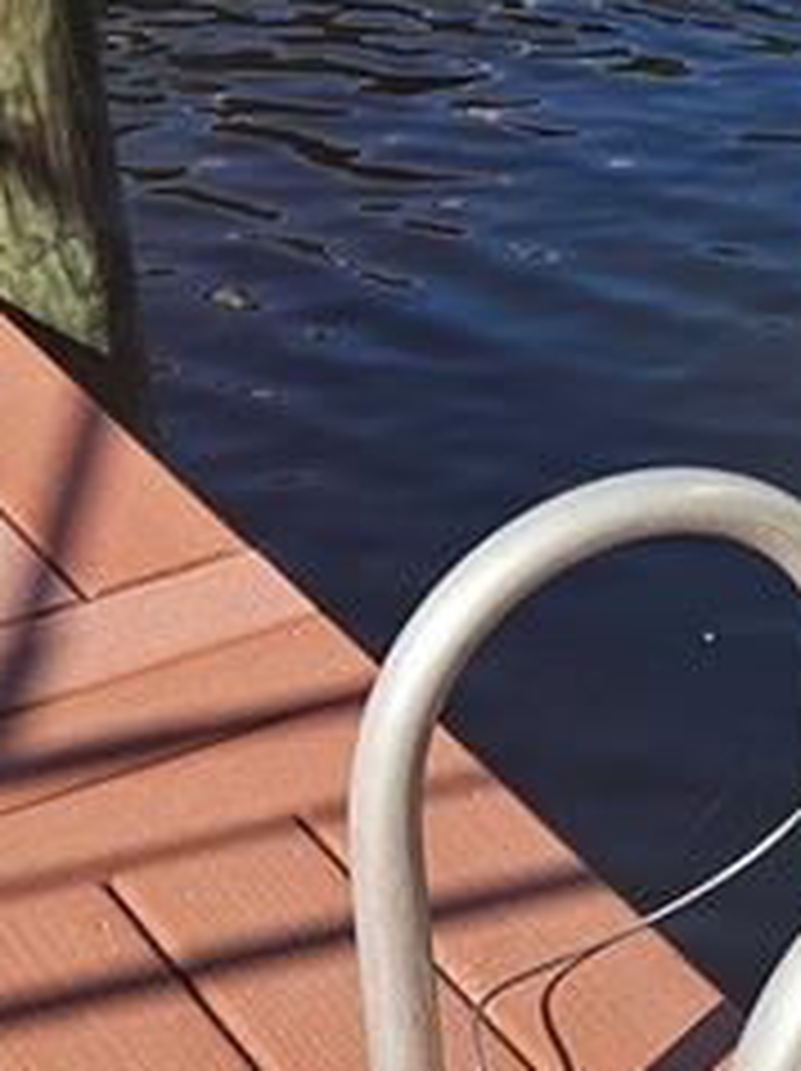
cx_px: 1449
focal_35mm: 116
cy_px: 202
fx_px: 3585
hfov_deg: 11.8
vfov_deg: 16.8
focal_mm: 5.4
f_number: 1.8
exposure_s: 1/1365
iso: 25
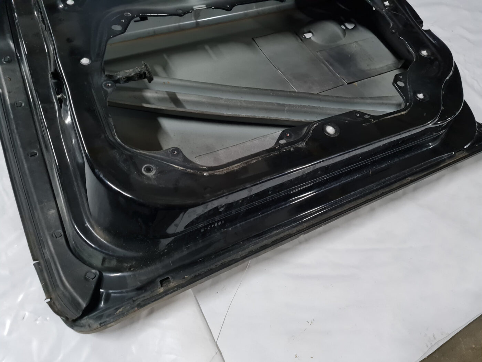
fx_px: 362
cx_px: 241
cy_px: 181
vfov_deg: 53.1
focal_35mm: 26
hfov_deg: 67.3
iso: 640
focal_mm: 5.4
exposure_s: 1/33
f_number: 1.8
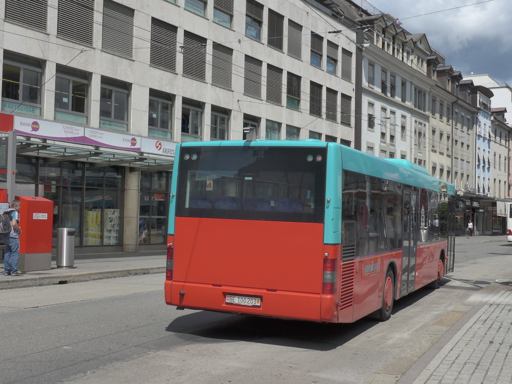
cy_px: 189
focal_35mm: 47
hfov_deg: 40.4
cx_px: 261
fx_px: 695
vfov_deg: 30.9
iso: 160
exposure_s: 1/640
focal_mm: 9.5
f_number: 5.6
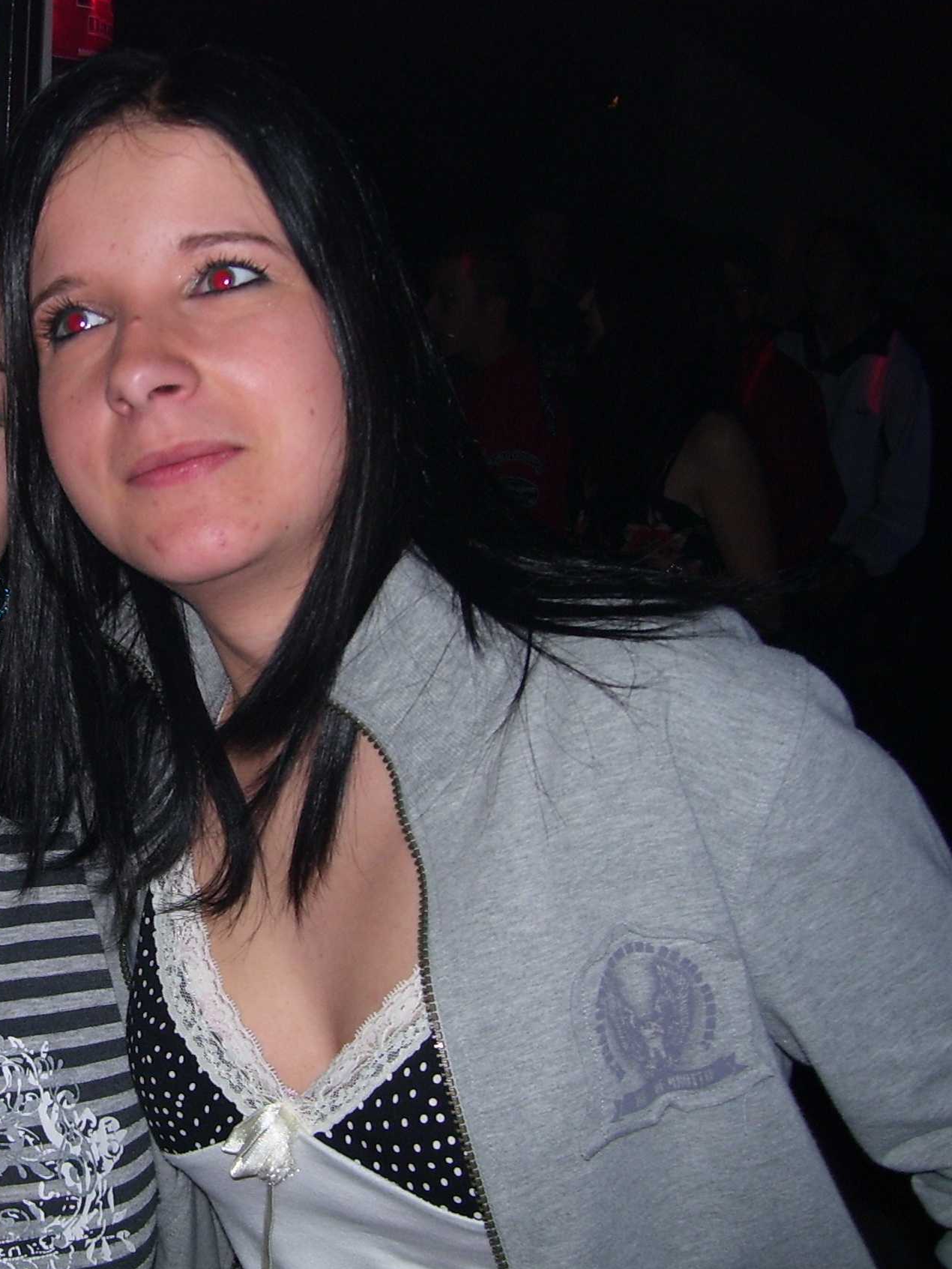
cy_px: 640
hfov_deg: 28.6
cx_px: 112
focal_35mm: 49
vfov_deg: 38.9
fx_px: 1797
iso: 80
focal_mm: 6
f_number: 2.7
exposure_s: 1/60
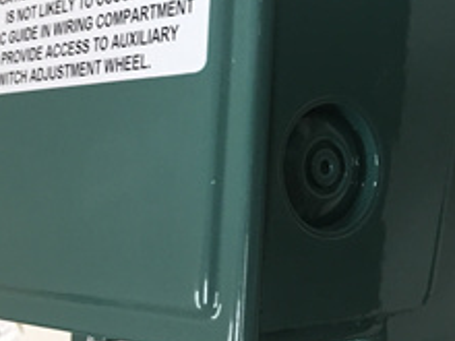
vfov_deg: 22.2
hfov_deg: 27.3
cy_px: 125
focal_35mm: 66
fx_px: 868
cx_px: 482
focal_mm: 4.15
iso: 64
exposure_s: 1/33
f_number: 2.2
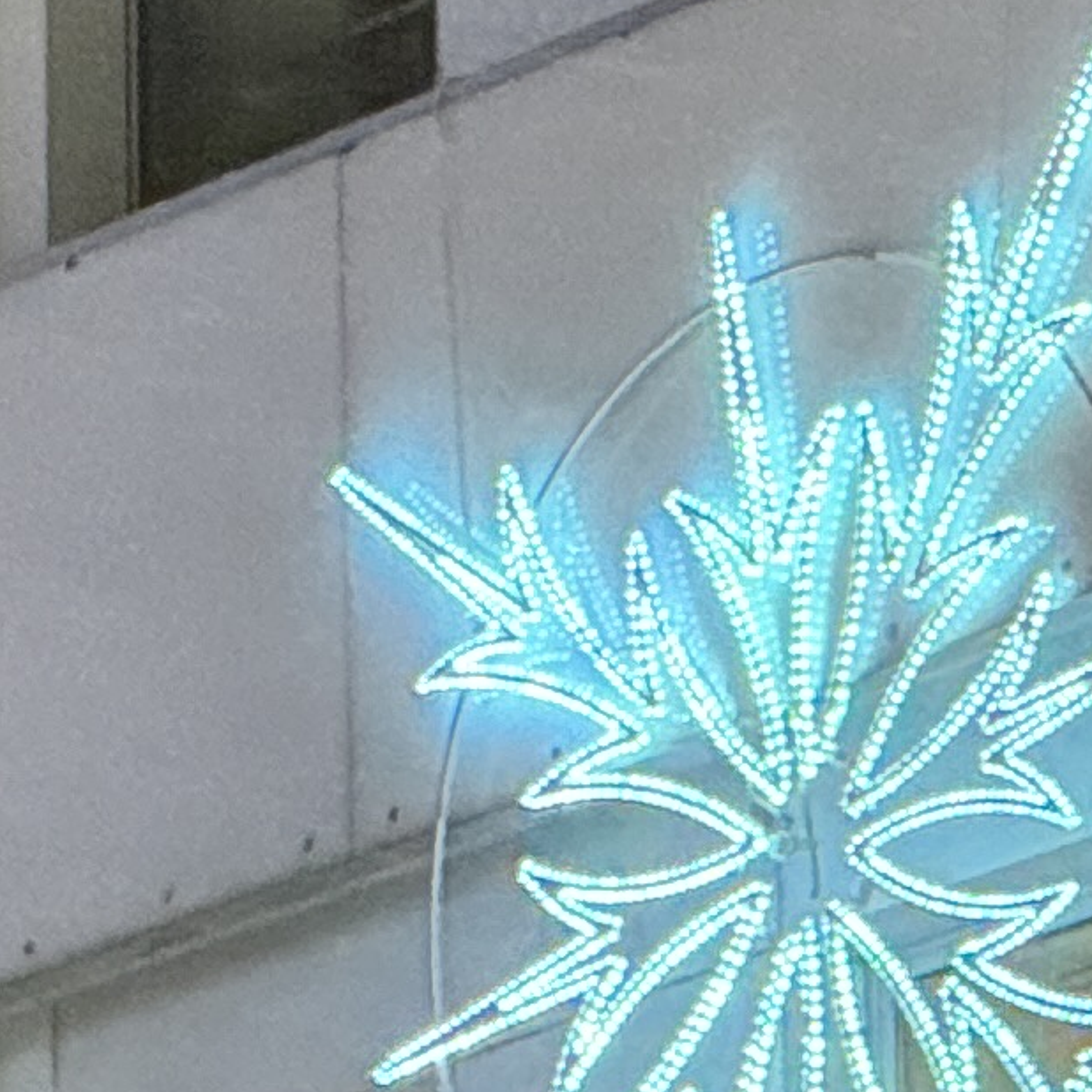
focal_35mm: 692
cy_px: -601
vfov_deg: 2.5
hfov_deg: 2.5
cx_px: -1615
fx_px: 24698
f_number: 2.8
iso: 1250
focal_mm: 15.66
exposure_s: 1/25
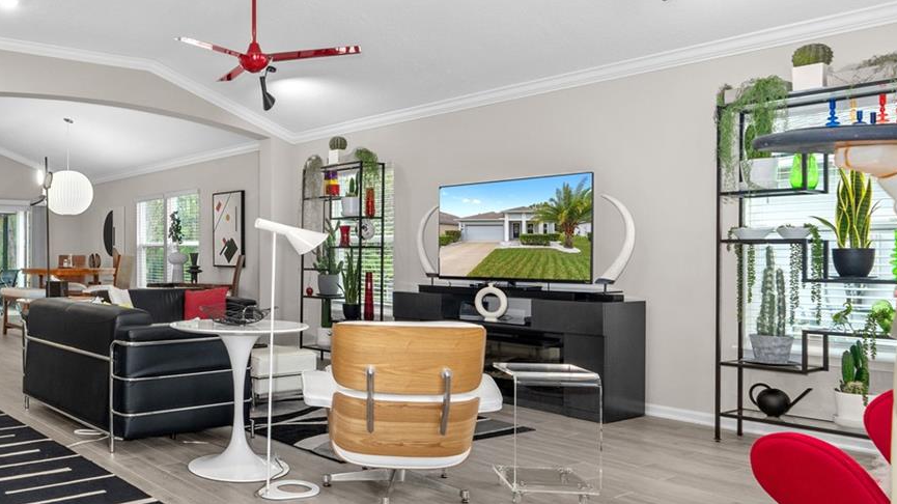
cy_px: 278
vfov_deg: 37.7
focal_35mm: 31
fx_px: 737
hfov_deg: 57.9
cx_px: 179
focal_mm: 16
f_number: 8
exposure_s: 1/2
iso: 400
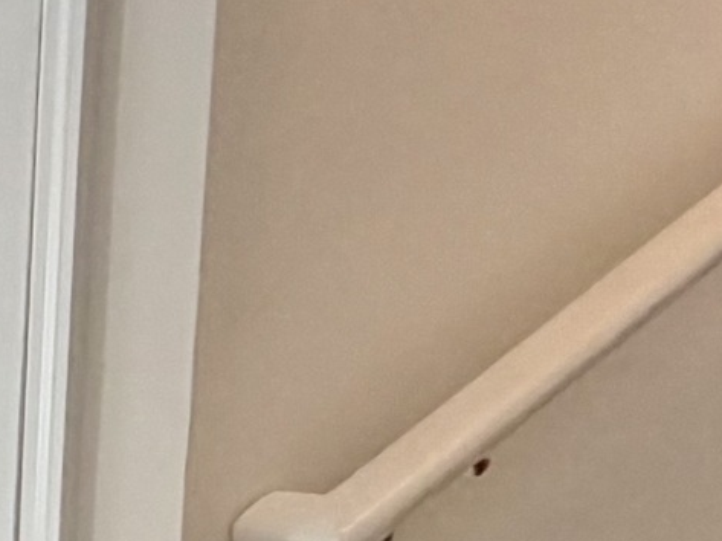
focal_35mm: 91
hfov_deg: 18.8
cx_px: -388
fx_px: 1897
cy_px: 819
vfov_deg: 15.0
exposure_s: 1/120
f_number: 2.2
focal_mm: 2.22
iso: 200
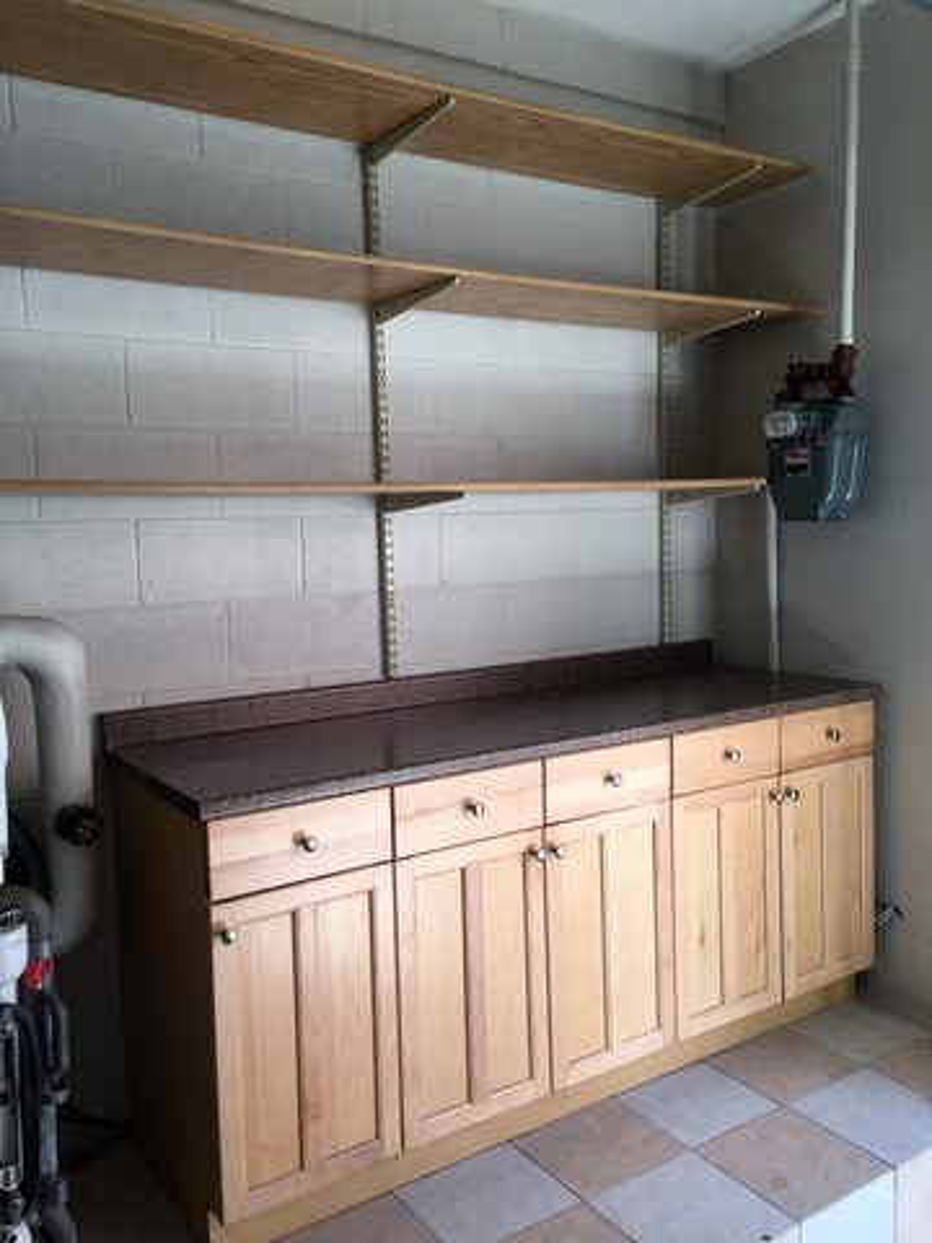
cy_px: 622
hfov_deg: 48.2
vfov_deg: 61.7
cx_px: 466
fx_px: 1041
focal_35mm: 29
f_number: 2.2
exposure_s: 1/120
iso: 50
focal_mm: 4.15
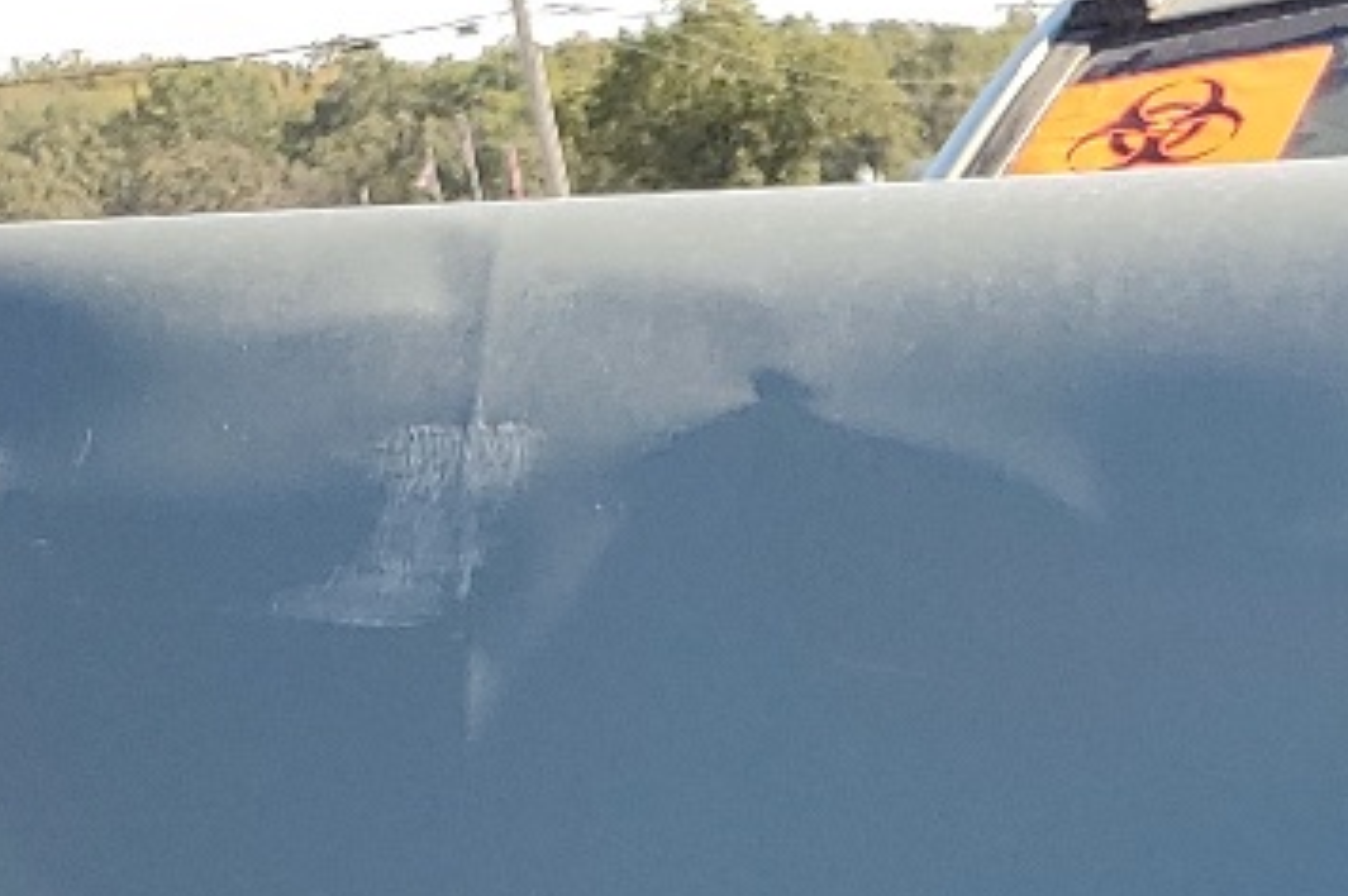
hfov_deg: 15.0
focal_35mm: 122
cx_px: 2290
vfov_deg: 10.0
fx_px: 4564
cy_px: 2043
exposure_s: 1/1111
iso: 50
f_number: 1.5
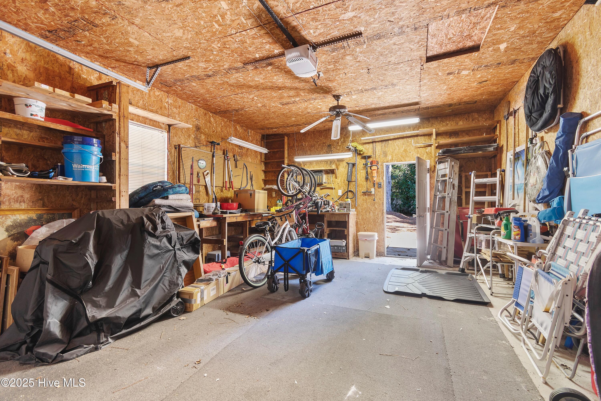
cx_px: 300
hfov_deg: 100.4
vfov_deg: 77.3
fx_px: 250
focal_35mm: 15
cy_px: 200
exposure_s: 3
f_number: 4.5
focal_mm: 10
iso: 100
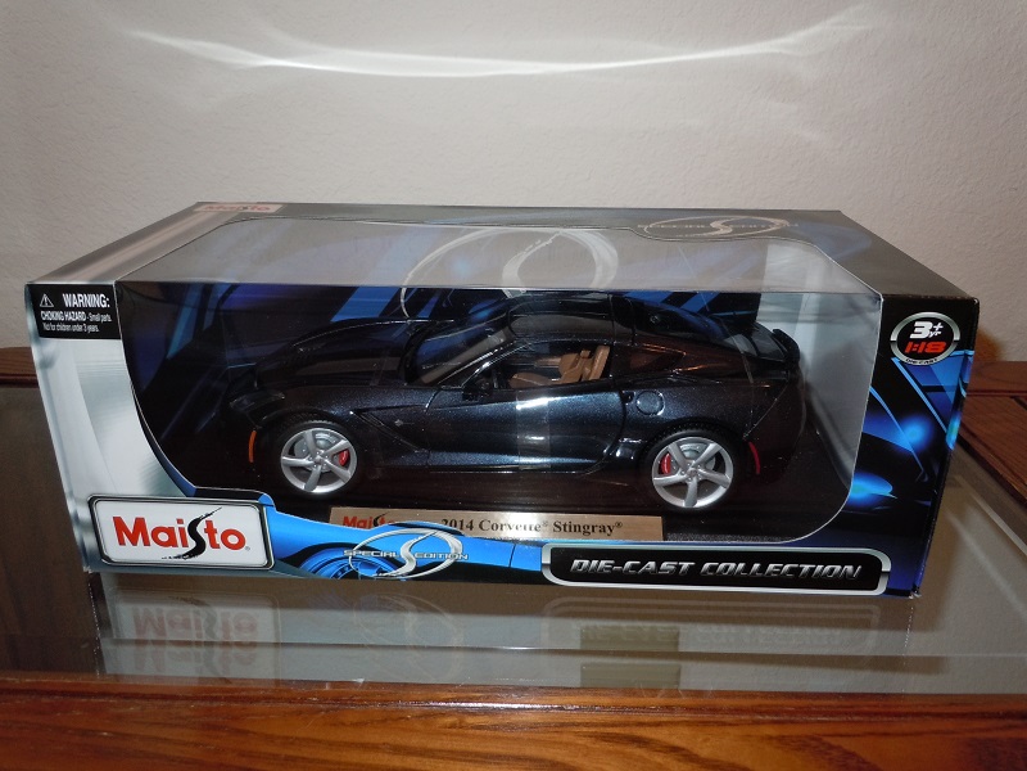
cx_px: 514
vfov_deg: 49.7
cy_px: 386
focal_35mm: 28
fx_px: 831
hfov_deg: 63.4
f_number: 3.7
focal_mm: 5
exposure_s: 1/25
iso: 200
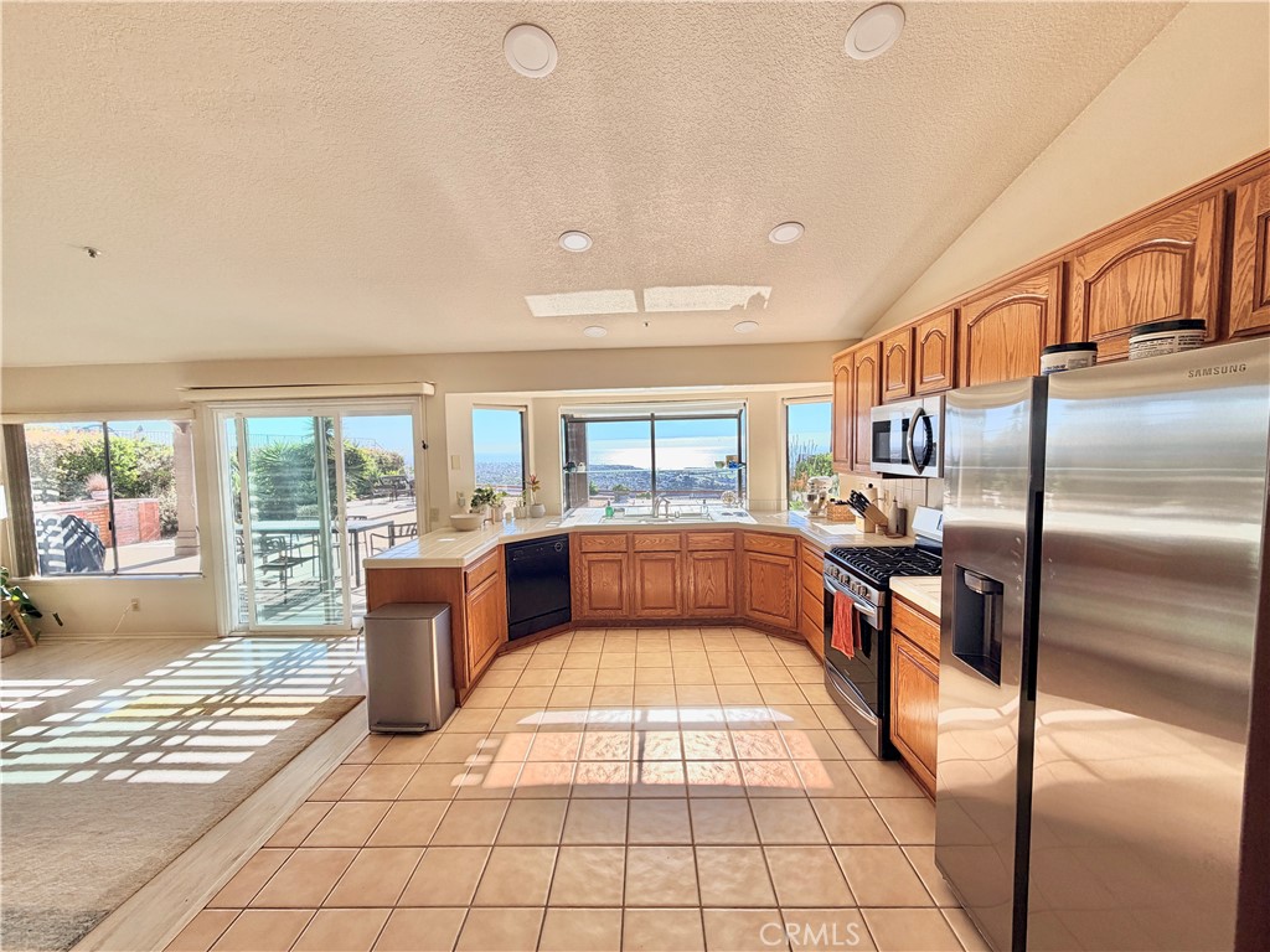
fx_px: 514
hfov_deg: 102.1
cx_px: 635
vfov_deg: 85.7
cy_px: 476
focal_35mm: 14
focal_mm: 2.22
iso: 50
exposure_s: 1/368
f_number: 2.2
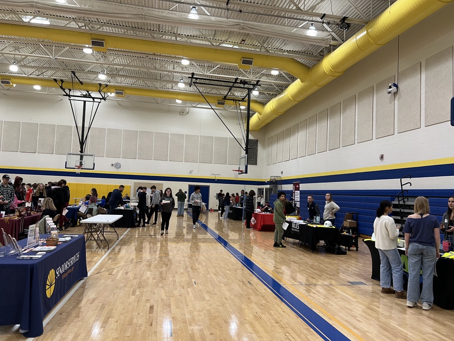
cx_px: 227
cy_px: 170
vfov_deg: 53.1
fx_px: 341
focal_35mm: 26
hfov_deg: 67.3
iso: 100
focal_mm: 5.7
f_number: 1.5
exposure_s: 1/60
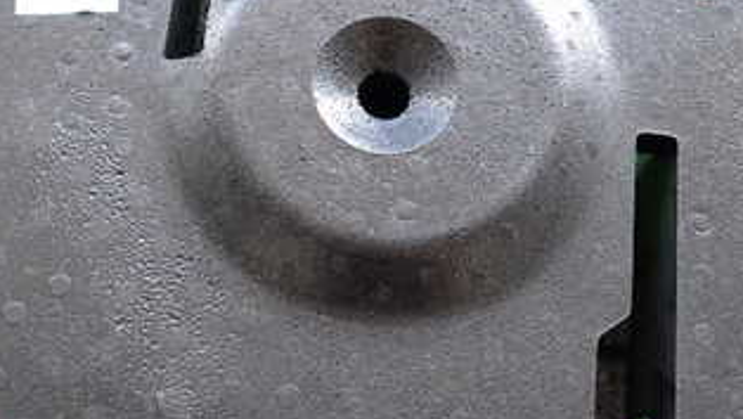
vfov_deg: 23.1
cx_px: 345
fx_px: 1025
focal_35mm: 52
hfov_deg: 39.8
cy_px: 166
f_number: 2
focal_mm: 4.5
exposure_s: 1/60
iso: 125
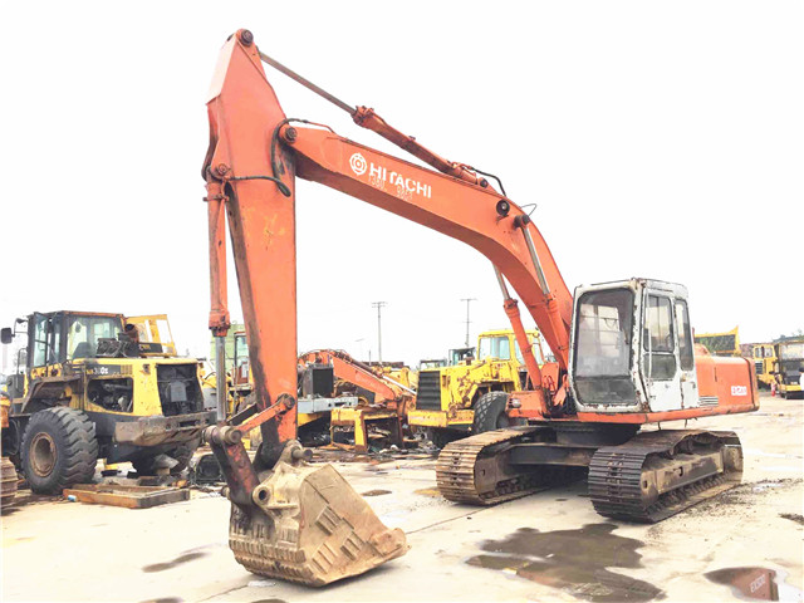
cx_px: 402
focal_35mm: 29
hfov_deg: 61.7
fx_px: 674
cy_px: 302
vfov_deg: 48.2
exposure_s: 1/760
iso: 32
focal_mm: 4.15
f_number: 2.2
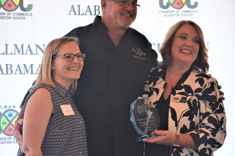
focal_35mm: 233
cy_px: 79
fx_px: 1515
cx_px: 120
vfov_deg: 5.9
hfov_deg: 8.9
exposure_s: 1/125
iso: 2500
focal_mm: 125
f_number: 4.8
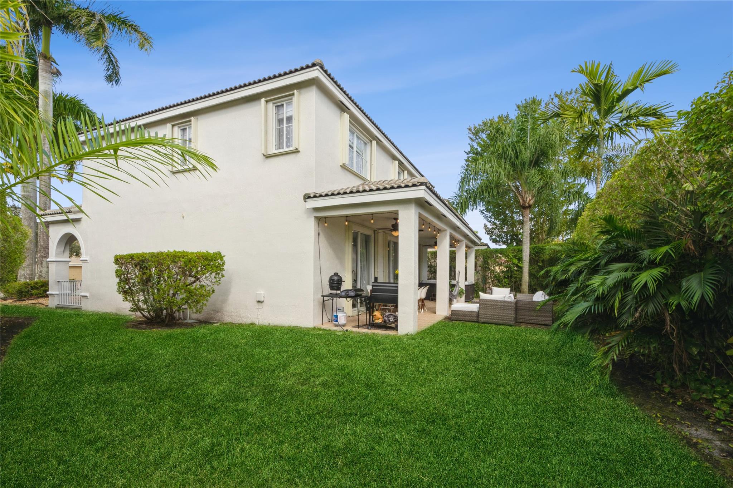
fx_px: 305
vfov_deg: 77.3
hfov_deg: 100.4
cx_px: 366
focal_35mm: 15
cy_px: 244
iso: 250
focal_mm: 10
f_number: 10
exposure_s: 1/250
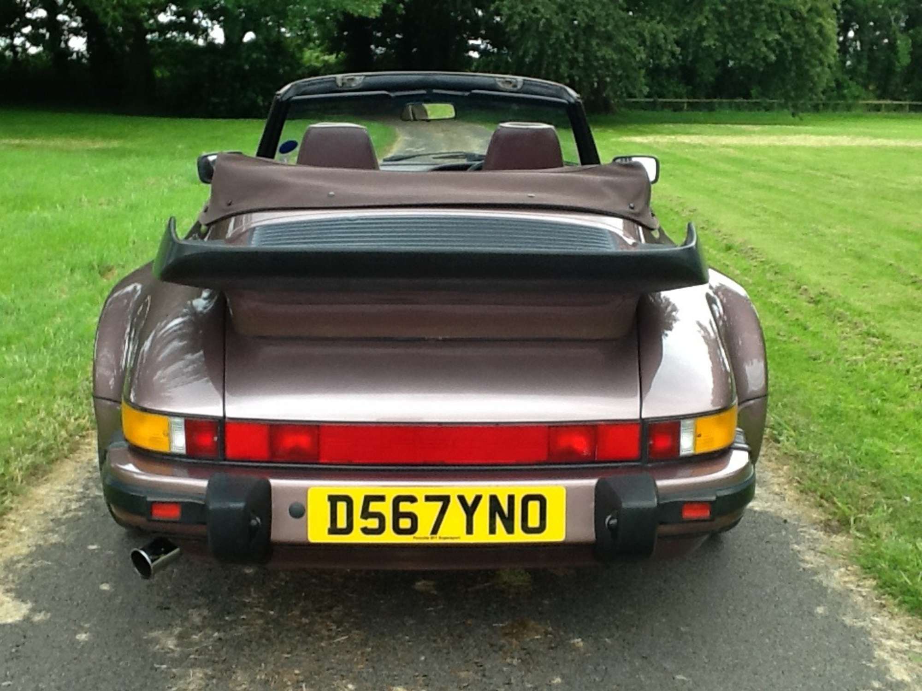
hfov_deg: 42.9
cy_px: 346
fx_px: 1172
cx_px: 461
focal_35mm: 44
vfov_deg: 32.9
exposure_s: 1/187
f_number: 2.4
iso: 40
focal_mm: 2.03
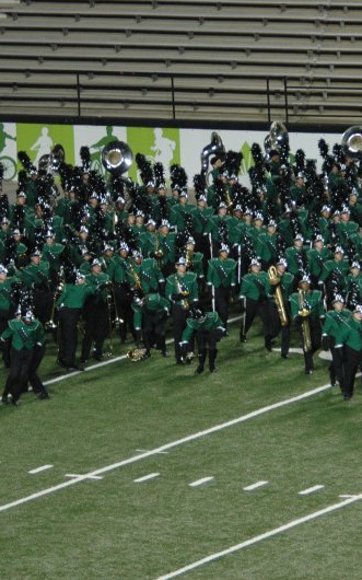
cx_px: 264
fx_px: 5101
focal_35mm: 323
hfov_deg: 4.1
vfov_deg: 6.5
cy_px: 290
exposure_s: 1/60
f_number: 5.6
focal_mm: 140
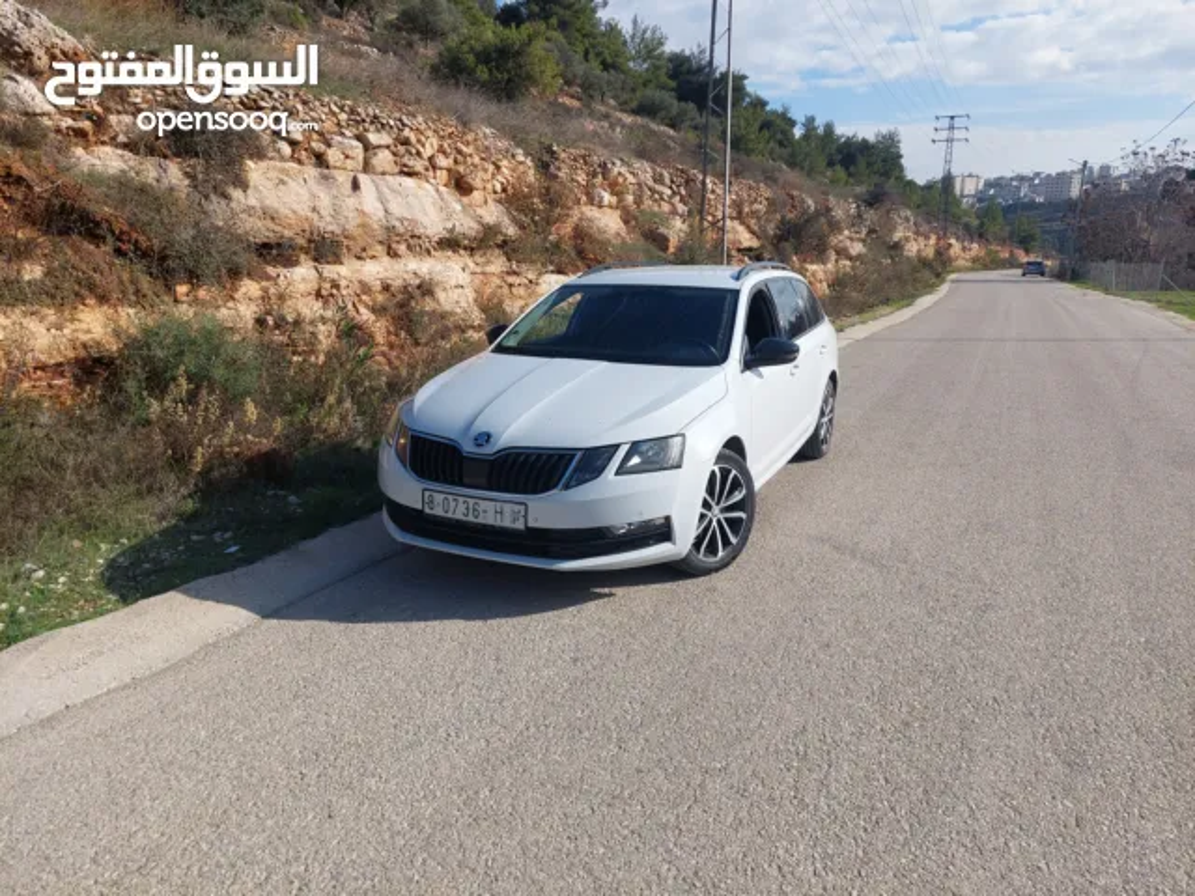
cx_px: 598
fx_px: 863
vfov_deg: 54.9
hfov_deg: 69.4
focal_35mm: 25
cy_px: 448
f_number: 1.8
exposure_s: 1/2115
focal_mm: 5.23
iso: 40
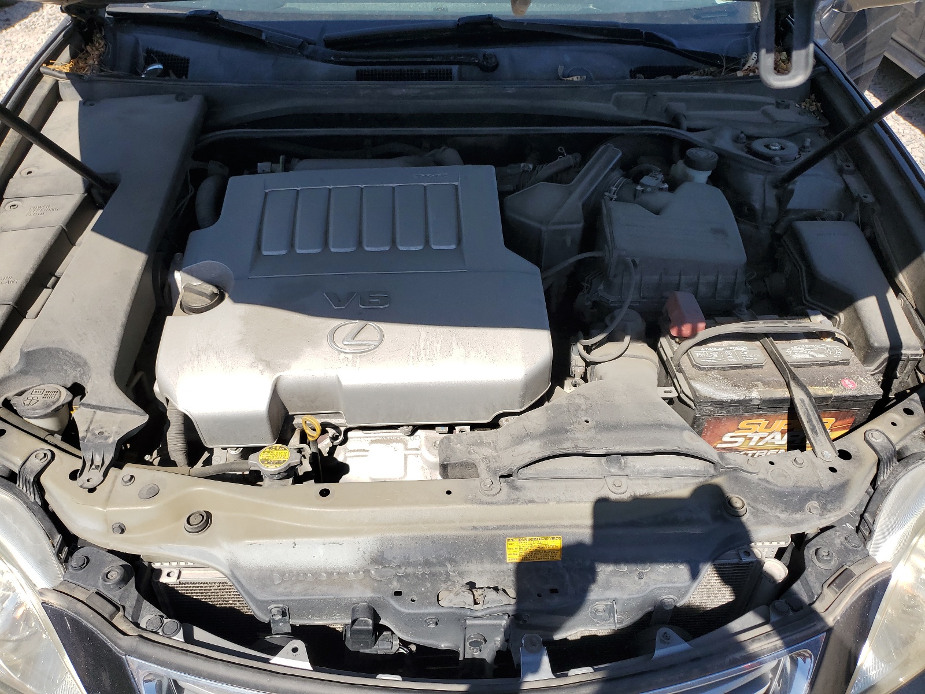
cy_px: 347
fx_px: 695
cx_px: 462
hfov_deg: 67.3
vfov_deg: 53.1
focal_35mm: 26
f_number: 1.5
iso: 50
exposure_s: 1/2500
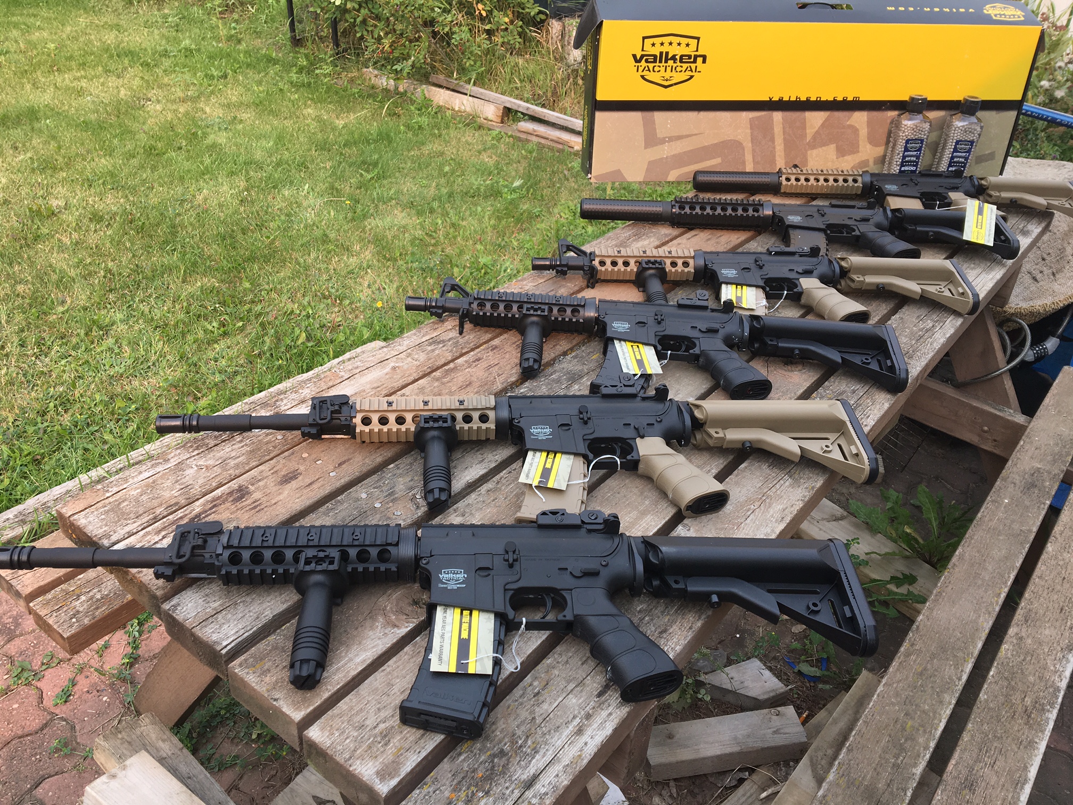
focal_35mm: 29
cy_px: 402
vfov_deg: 48.2
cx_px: 536
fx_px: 899
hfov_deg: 61.7
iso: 25
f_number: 2.2
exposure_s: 1/549
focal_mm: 4.15
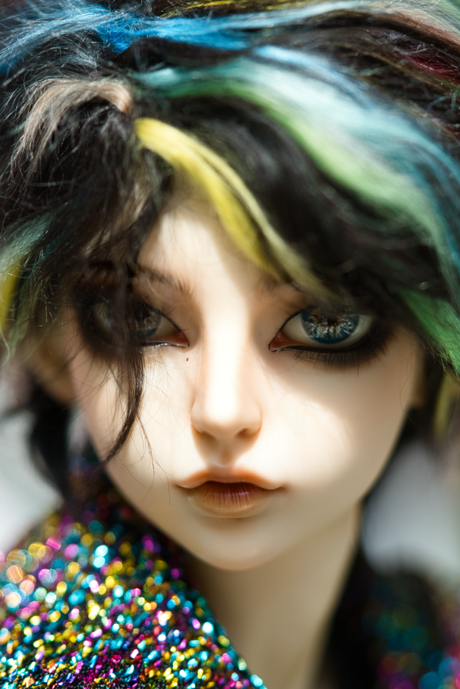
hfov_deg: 12.0
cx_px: 232
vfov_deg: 17.9
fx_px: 2183
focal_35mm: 114
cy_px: 365
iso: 100
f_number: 2.8
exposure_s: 1/200
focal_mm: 90
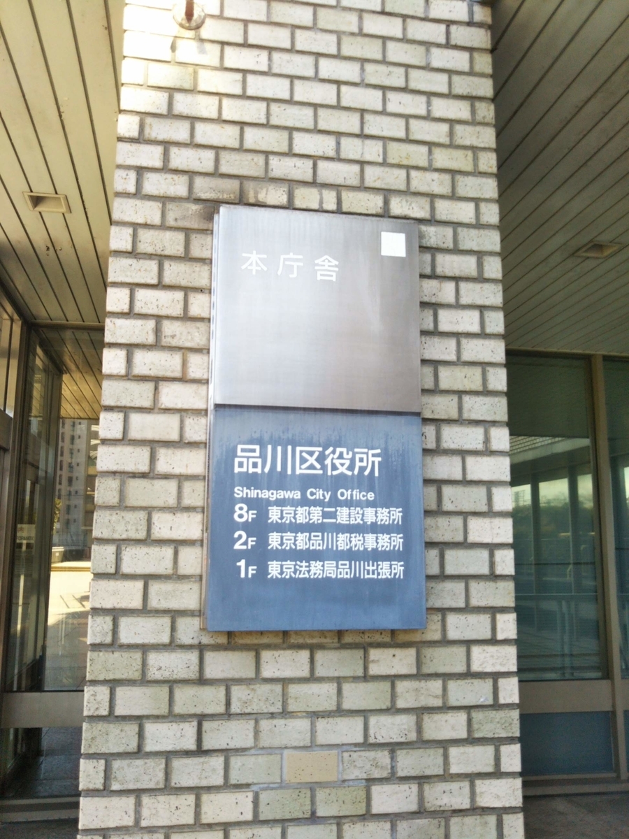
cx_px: 314
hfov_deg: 46.8
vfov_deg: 60.0
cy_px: 420
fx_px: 727
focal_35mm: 30
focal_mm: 4
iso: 36
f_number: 2.2
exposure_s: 1/185
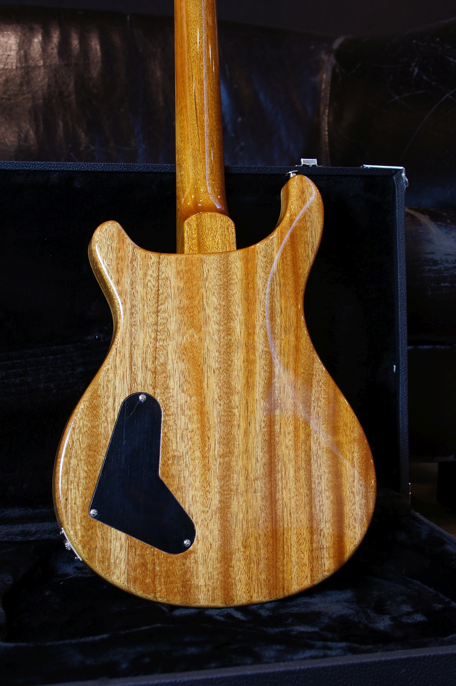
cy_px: 343
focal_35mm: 52
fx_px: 1000
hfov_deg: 25.7
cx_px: 228
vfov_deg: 37.9
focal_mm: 35
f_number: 5.6
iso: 100
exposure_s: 1/5
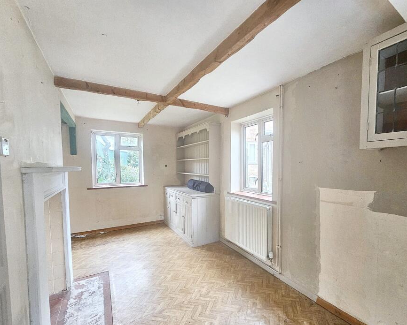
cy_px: 179
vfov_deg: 83.8
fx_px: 181
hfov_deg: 96.2
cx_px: 231
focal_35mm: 15
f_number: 2.2
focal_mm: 2.2
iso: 320
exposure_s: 1/30
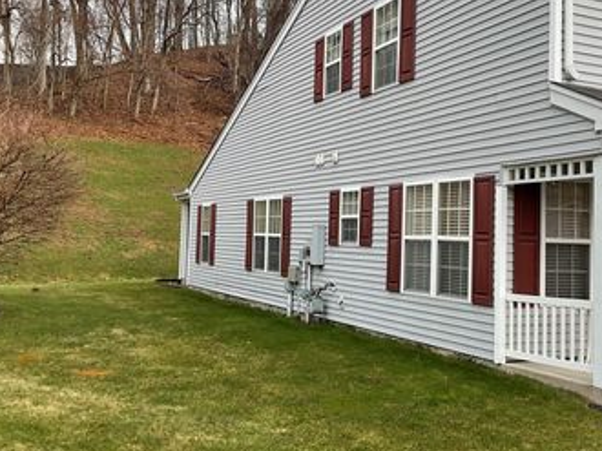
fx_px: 765
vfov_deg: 32.8
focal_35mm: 44
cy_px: 193
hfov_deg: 42.8
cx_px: 358
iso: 16
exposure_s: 1/132
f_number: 1.8
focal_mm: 3
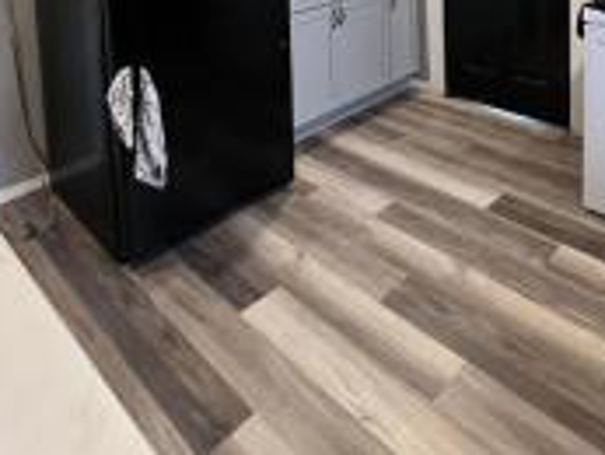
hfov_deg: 59.7
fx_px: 525
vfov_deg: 37.6
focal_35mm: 30
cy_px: -66
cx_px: 266
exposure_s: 1/60
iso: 320
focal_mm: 1.57
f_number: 1.8
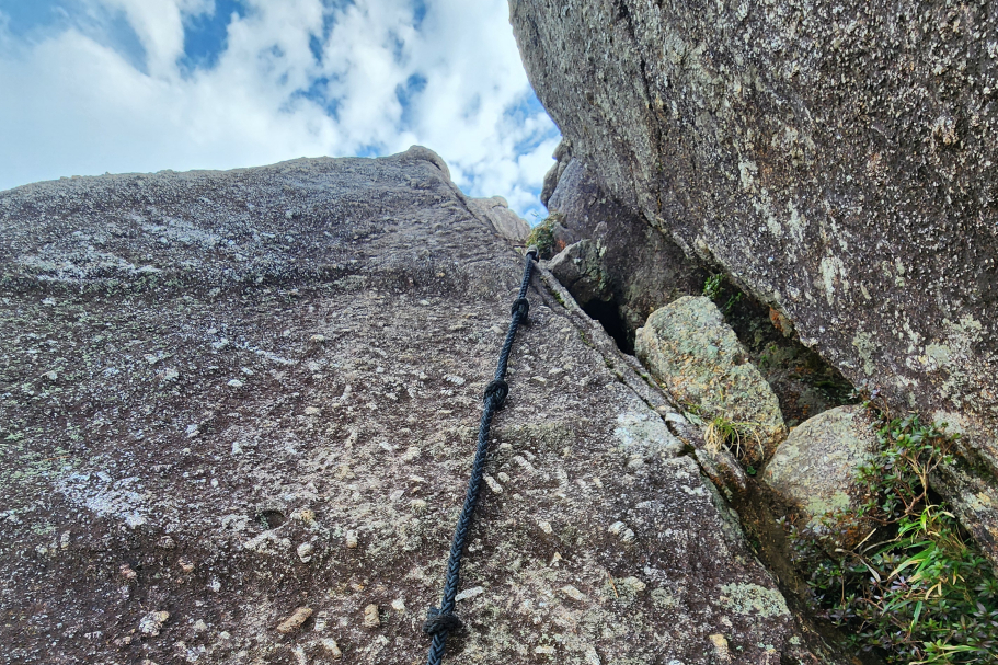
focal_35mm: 19
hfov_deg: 86.9
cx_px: 501
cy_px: 557
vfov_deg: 58.2
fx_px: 527
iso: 50
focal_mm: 2.2
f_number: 2.2
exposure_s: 1/207
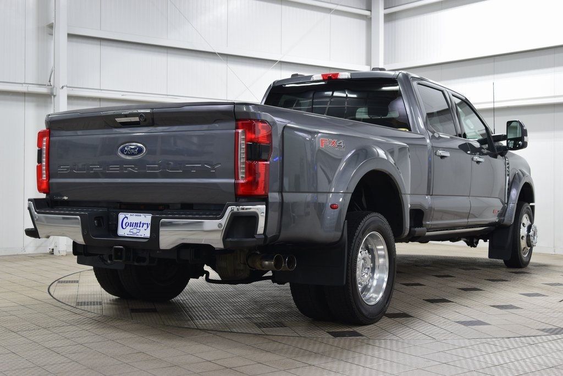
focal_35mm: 51
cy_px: 188
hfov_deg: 38.9
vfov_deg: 26.5
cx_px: 282
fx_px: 798
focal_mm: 34
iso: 560
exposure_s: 1/15
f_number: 6.3
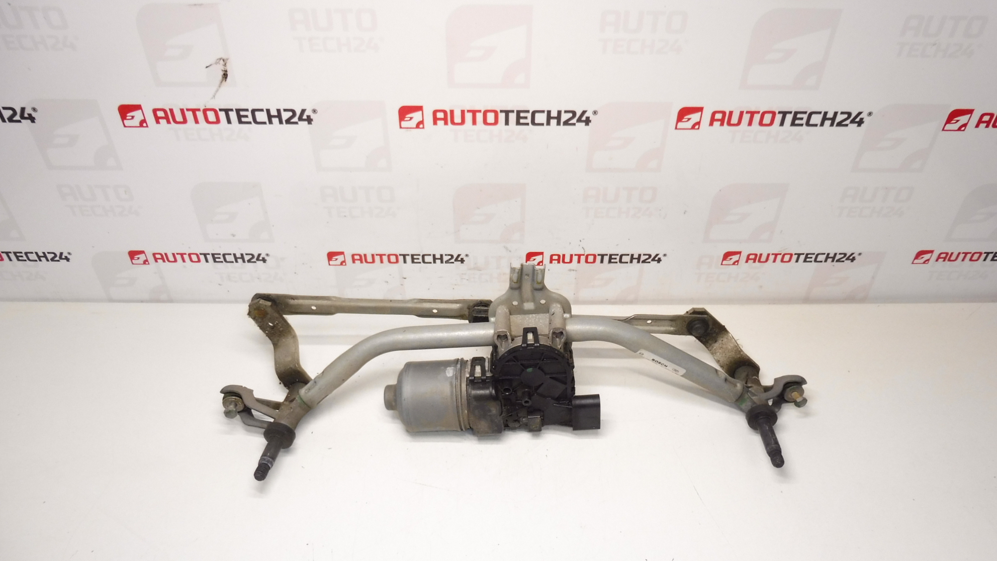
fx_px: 714
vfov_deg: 42.7
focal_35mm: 27
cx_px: 506
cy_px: 332
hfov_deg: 69.8
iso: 200
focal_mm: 4.3
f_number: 3.5
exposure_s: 1/80
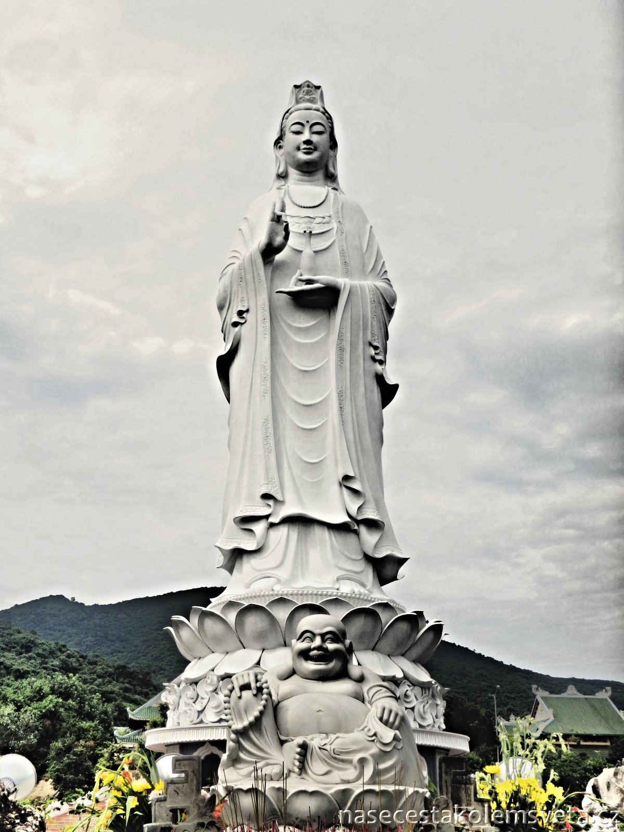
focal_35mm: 36
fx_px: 865
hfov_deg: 39.7
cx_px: 312
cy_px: 416
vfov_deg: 51.4
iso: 125
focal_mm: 6.4
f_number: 5
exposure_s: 1/500
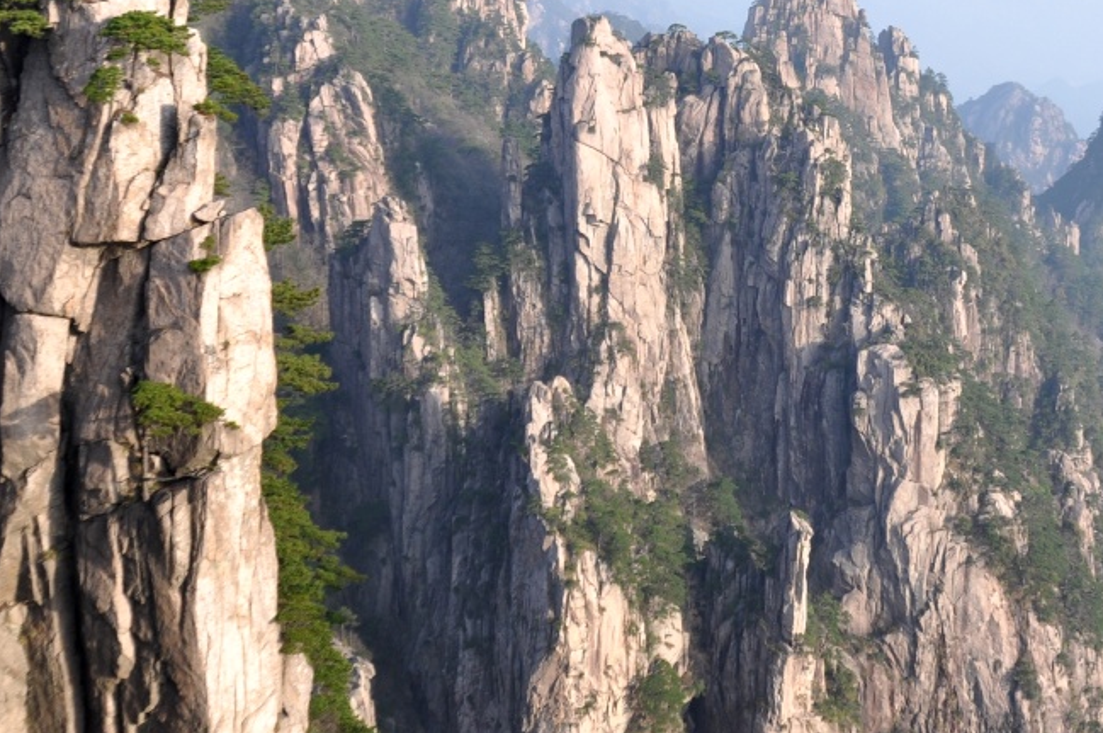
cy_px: 220
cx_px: 659
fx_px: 1867
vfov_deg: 22.1
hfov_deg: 32.8
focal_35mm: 61
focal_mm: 22
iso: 200
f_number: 10
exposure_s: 1/100
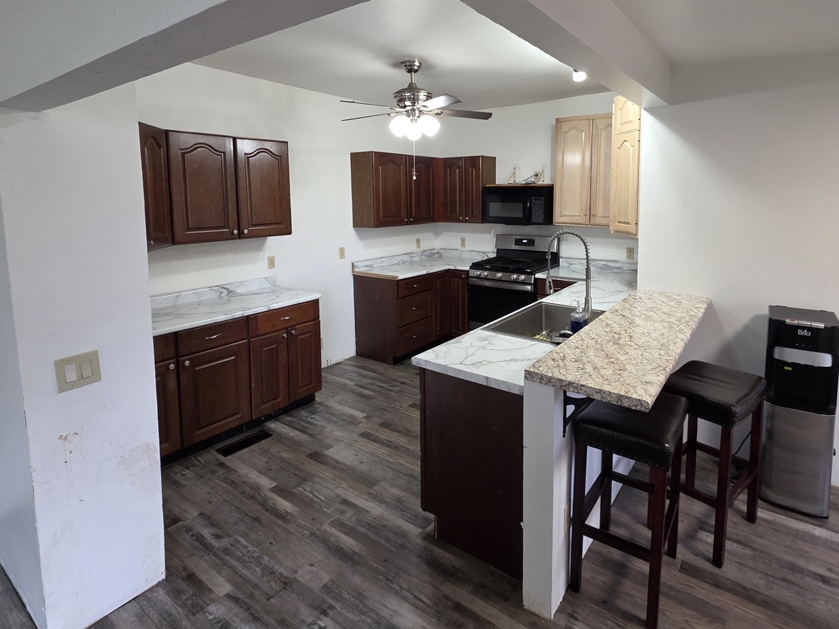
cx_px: 461
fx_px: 436
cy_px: 240
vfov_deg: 70.5
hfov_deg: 87.5
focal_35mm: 18
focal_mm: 2.2
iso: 160
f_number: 1.9
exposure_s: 1/60
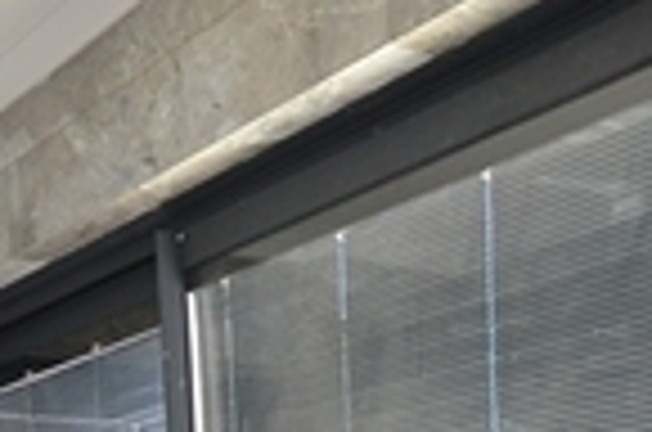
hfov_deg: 27.0
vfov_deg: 15.1
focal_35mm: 75
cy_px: 837
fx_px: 1355
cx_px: 366
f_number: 7.1
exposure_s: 1/80
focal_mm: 10
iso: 400
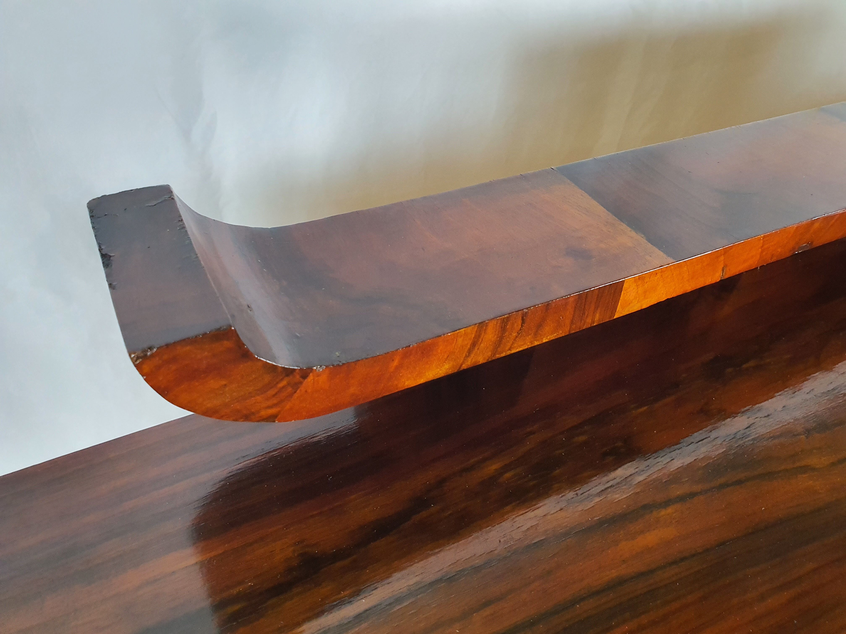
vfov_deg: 53.1
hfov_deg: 67.3
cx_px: 423
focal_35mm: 26
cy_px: 317
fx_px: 635
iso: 400
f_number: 2.4
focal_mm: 4.3
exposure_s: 1/50
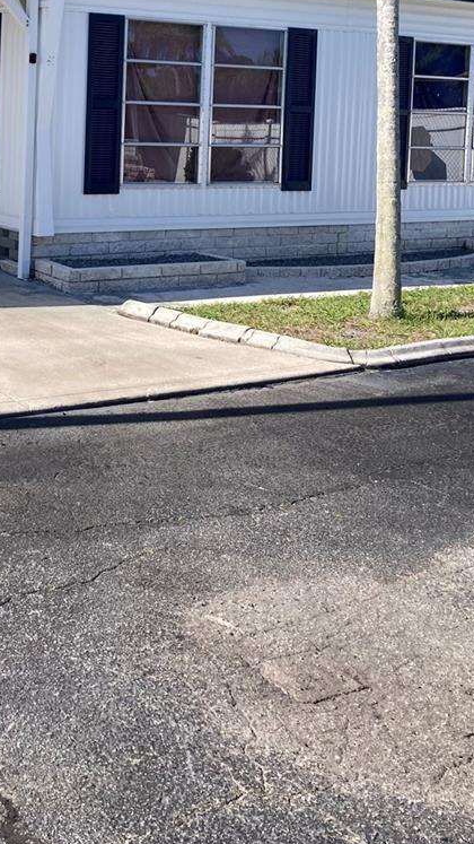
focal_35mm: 49
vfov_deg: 40.5
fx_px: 1095
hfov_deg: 23.6
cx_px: 30
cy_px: 177
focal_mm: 3.99
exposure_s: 1/1215
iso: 20
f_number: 1.8
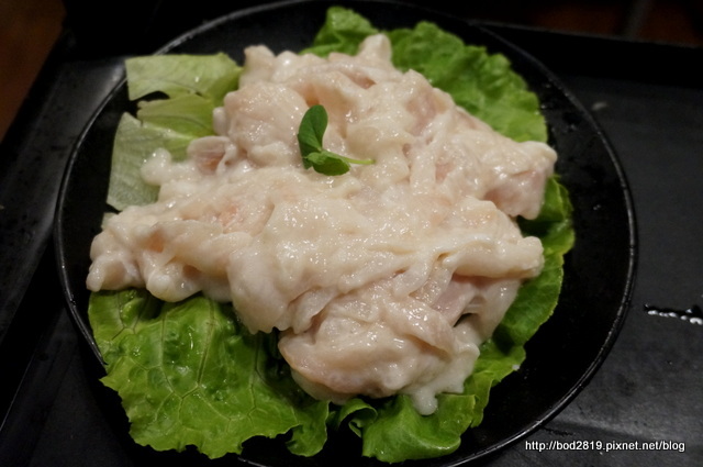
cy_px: 234
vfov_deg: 35.4
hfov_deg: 51.3
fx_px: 731
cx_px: 352
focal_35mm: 38
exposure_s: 1/40
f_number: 4.5
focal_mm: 25
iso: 3200
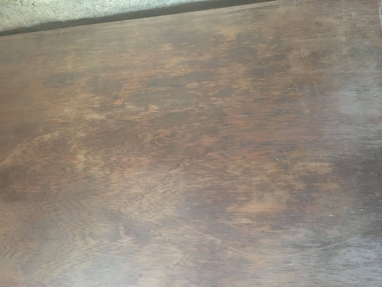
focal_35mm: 29
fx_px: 320
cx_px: 191
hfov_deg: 61.7
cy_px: 144
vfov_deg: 48.2
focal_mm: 4.15
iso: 500
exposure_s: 1/17
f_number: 2.2
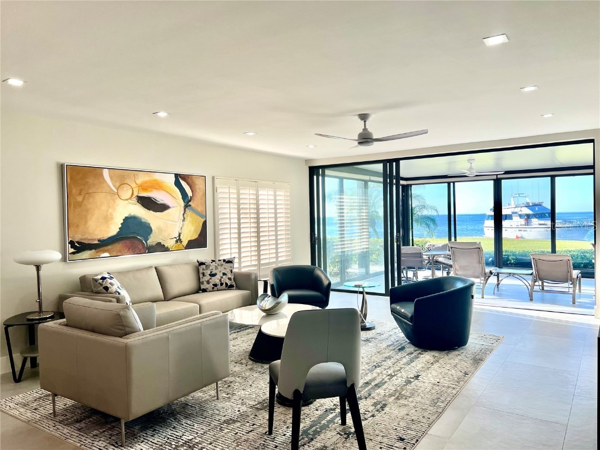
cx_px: 300
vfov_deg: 53.1
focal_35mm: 26
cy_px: 225
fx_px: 451
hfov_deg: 67.3
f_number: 1.5
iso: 40
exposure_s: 1/176
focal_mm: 5.7
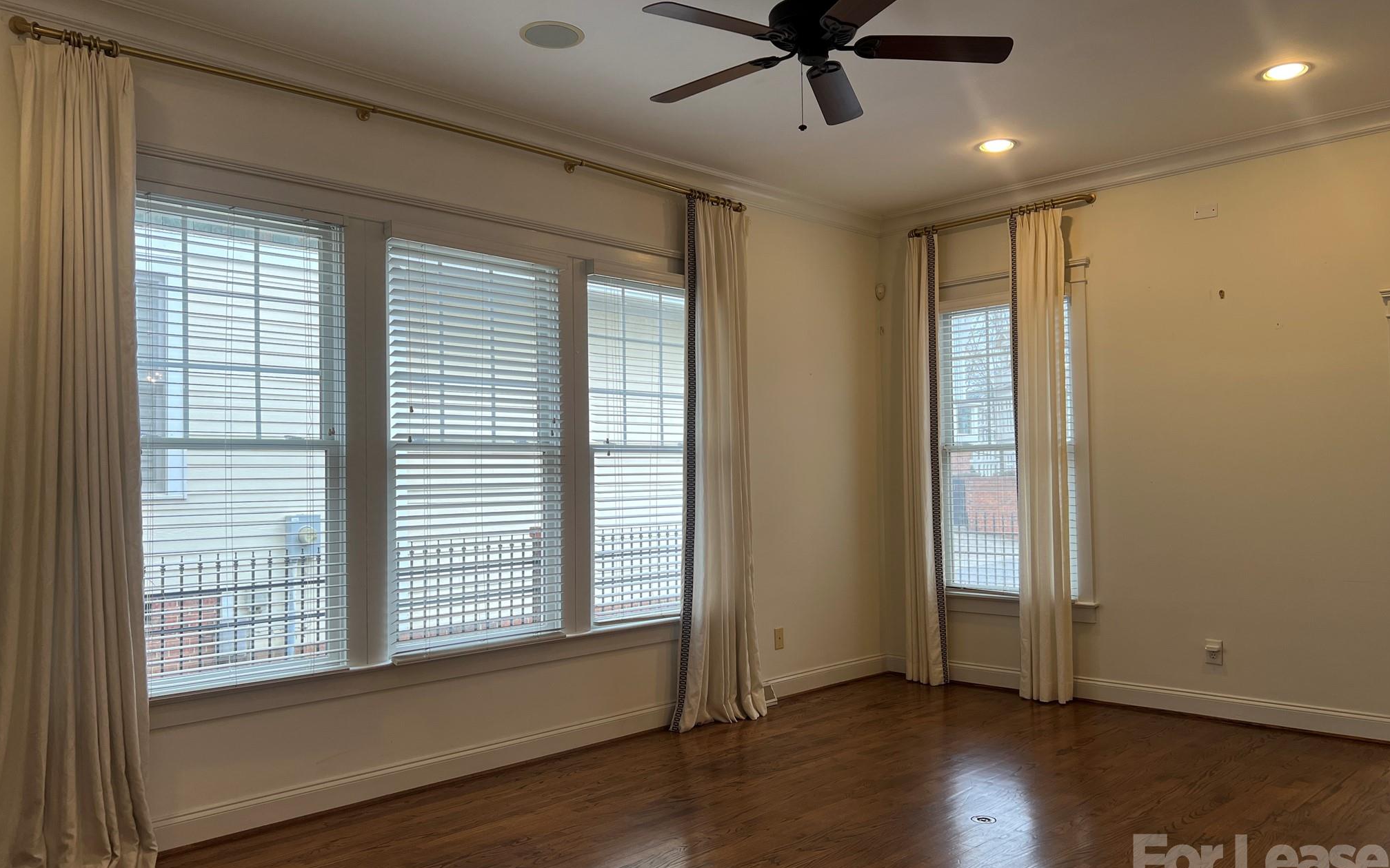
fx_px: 1061
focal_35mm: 28
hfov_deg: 66.5
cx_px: 692
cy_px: 440
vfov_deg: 44.5
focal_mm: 5.7
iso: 40
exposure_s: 1/120
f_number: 1.5
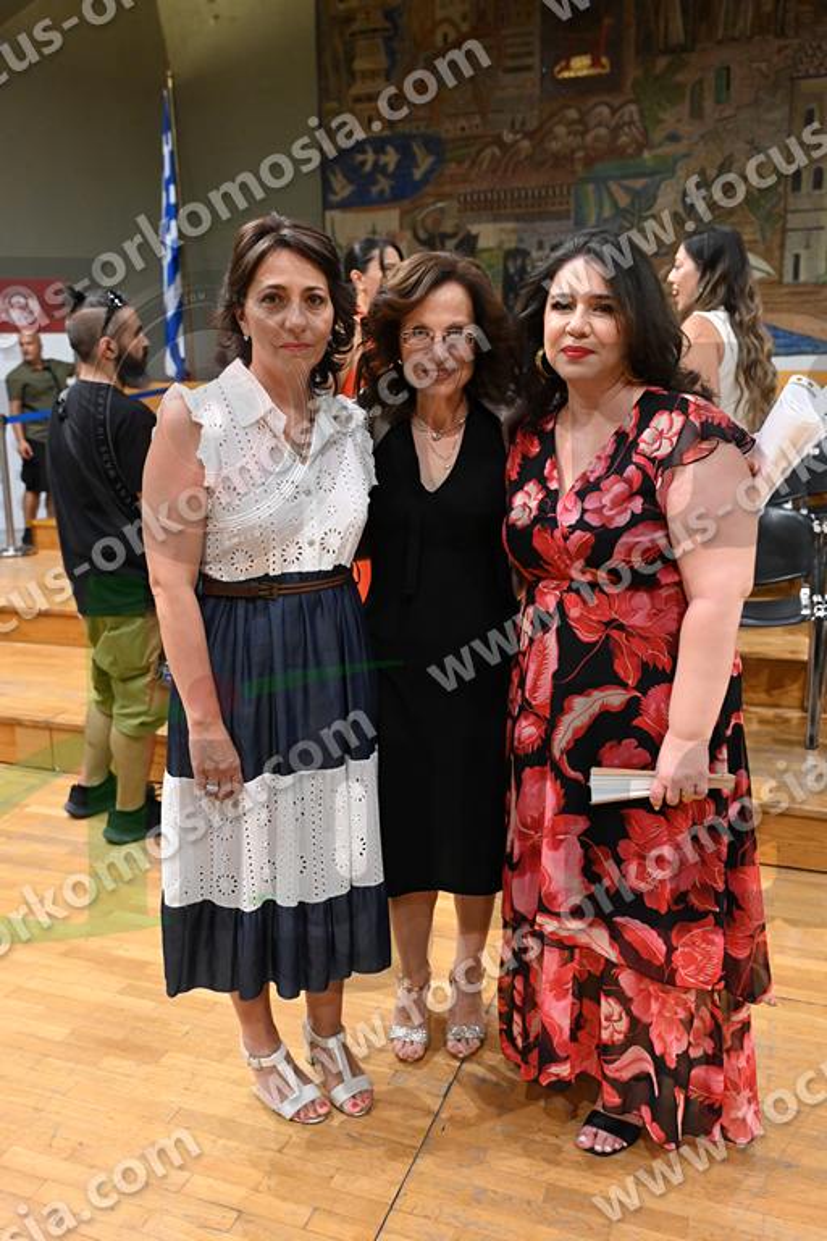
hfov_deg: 45.0
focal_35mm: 29
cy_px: 620
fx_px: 999
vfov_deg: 63.7
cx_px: 414
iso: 6400
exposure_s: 1/125
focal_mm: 29
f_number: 4
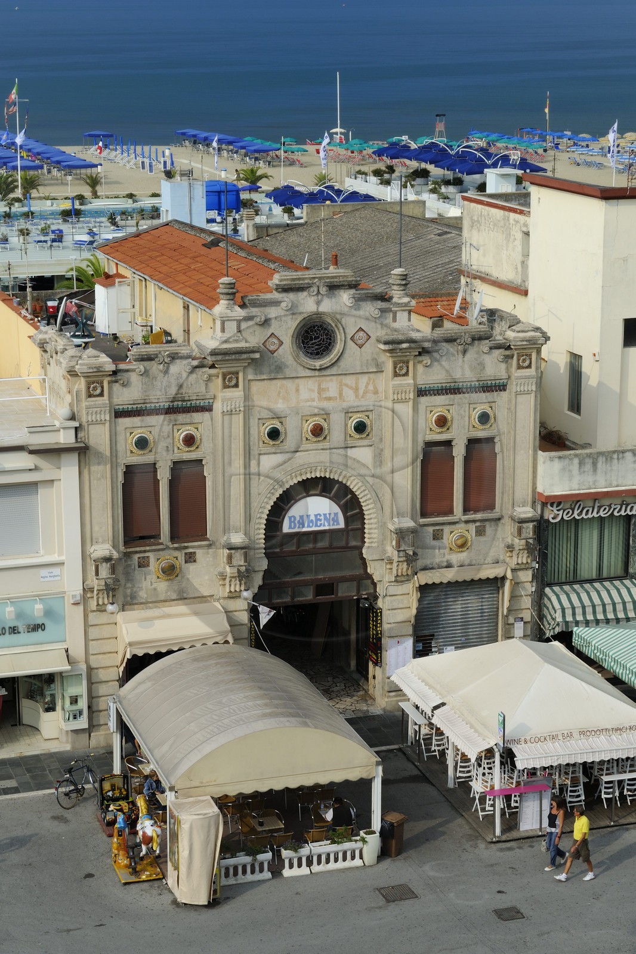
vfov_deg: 28.8
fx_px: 1856
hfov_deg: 19.4
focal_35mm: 70
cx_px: 318
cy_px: 477
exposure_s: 1/160
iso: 200
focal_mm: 70
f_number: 16
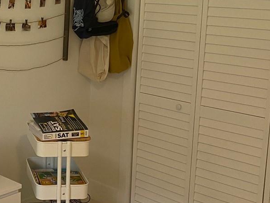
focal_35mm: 70
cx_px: -26
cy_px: 88
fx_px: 546
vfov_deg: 21.0
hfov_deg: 25.7
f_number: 1.8
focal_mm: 4.25
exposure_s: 1/60
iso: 80
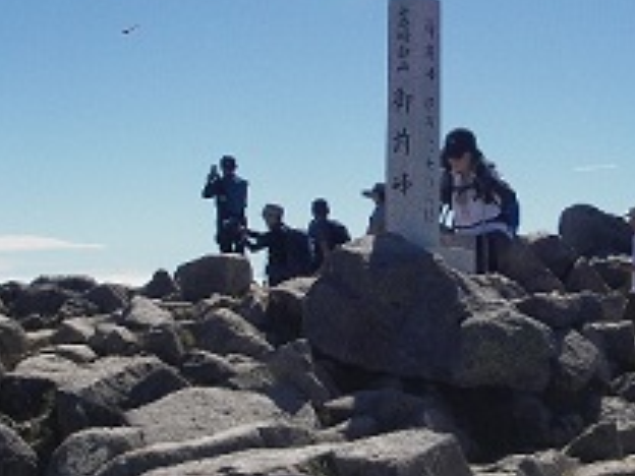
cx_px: 415
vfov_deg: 21.0
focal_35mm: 70
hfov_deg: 27.6
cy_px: 244
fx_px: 1284
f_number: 6.6
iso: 50
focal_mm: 6.3
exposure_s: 1/320
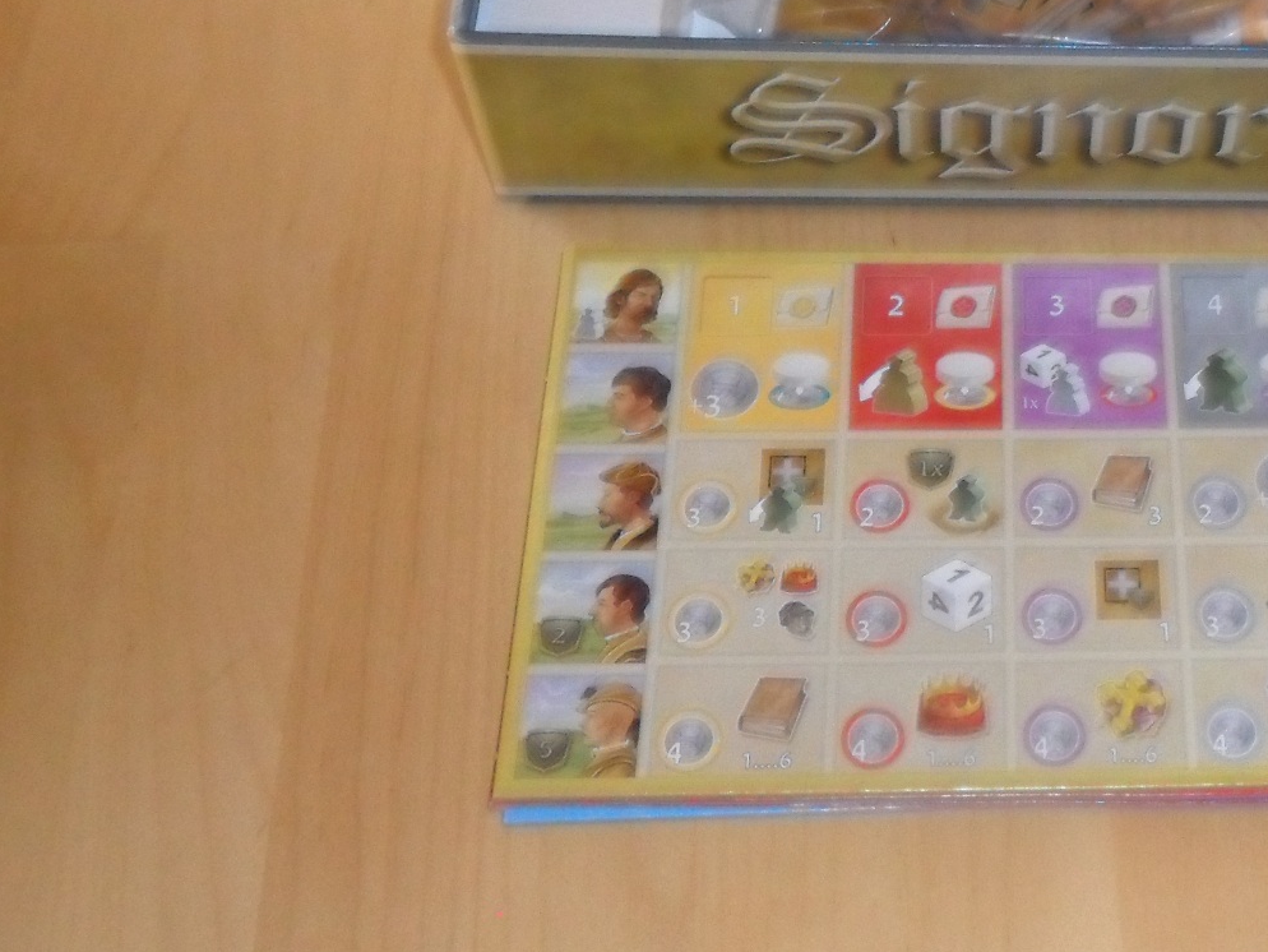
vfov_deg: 23.9
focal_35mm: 60
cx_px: 1140
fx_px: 2198
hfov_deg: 30.7
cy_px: 133
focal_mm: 5.7
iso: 400
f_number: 3.7
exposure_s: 1/45
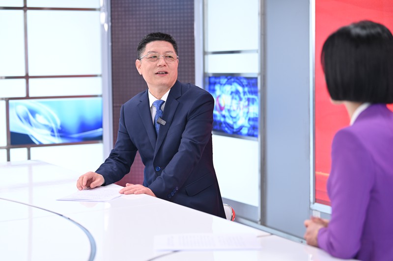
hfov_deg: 27.0
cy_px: 130
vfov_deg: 18.2
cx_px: 196
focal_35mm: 75
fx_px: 818
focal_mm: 75
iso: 400
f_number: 2.8
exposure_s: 1/125
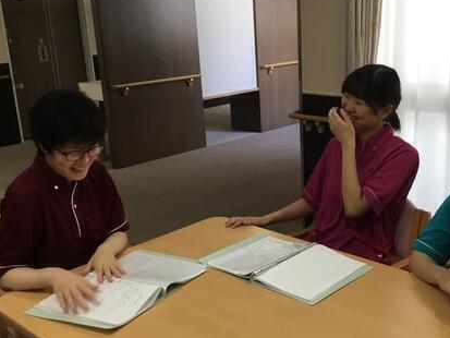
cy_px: 195
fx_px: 585
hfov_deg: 41.8
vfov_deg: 32.1
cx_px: 273
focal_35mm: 45
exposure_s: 1/30
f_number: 2.4
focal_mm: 3.3
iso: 50
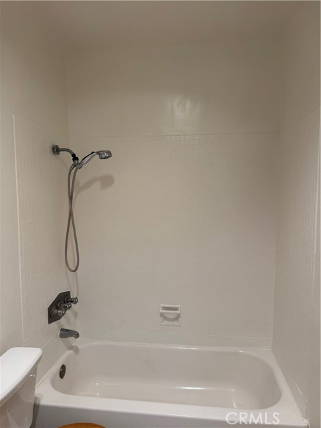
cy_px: 214
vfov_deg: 71.6
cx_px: 160
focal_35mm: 24
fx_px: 297
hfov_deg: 56.8
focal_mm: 6.76
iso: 125
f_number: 1.78
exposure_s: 1/60
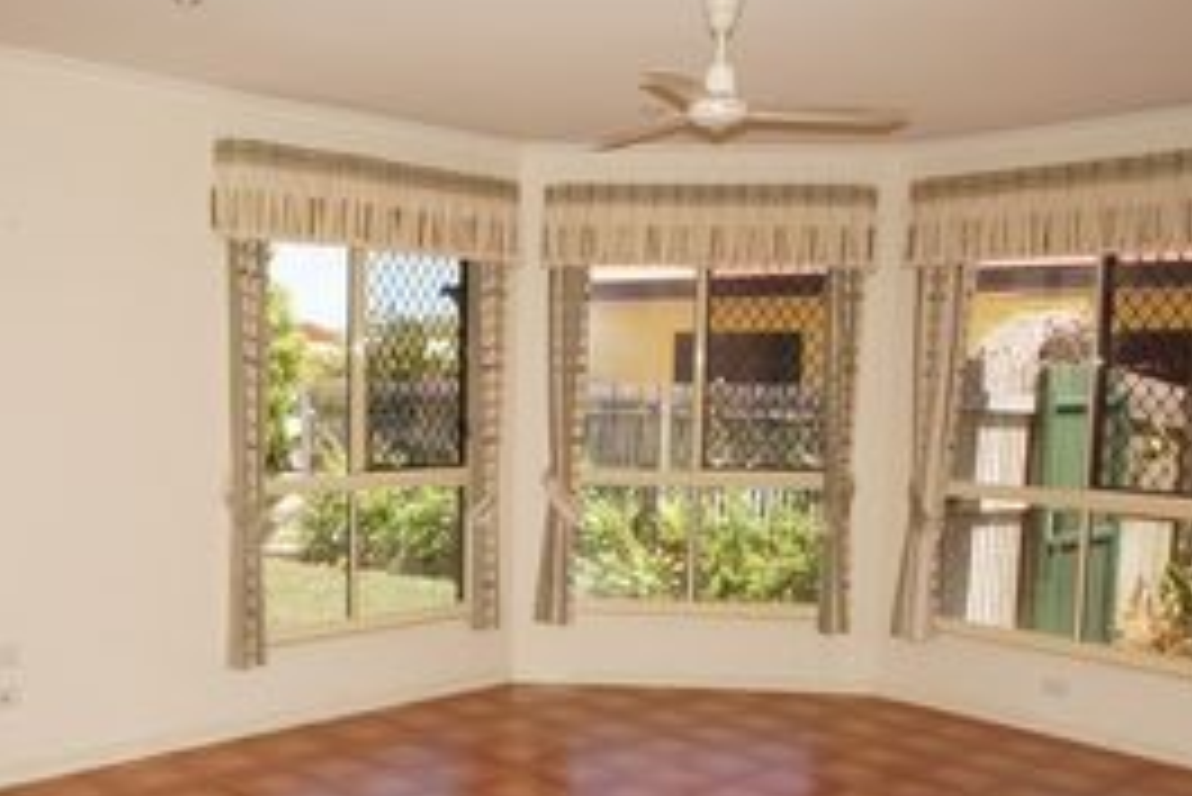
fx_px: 1321
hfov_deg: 48.2
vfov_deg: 33.2
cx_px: 472
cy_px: 542
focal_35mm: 40
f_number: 5.6
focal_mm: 15
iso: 400
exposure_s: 1/160
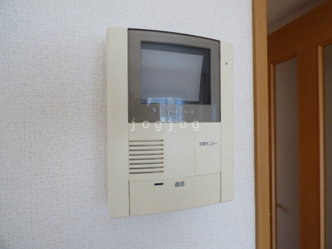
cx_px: 166
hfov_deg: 81.7
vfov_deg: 66.0
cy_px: 124
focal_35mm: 20
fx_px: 192
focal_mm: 3.58
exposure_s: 1/60
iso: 320
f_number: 4
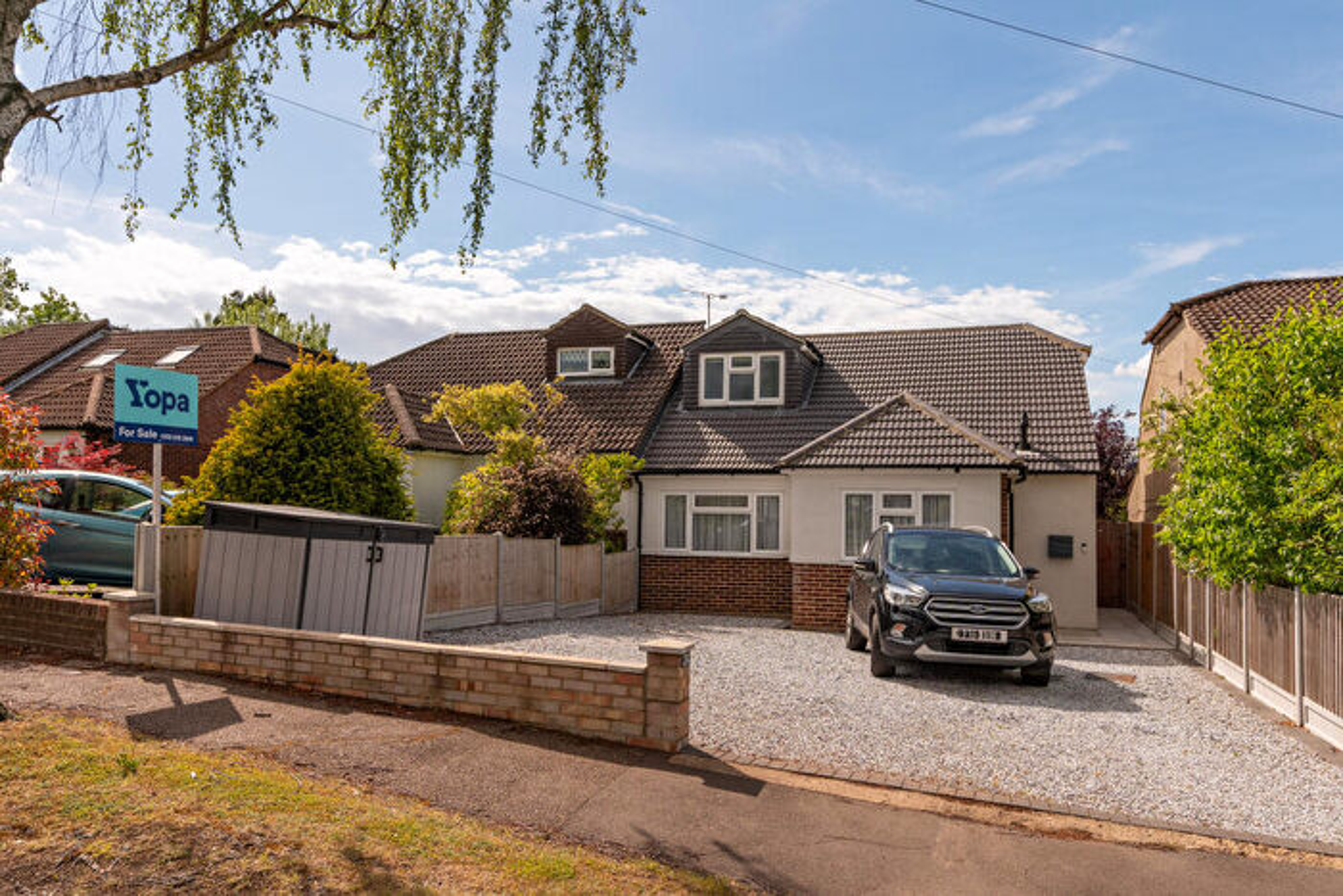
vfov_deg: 51.3
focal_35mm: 25
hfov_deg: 71.5
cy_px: 448
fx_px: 933
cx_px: 672
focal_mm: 25
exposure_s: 1/1250
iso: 320
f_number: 8
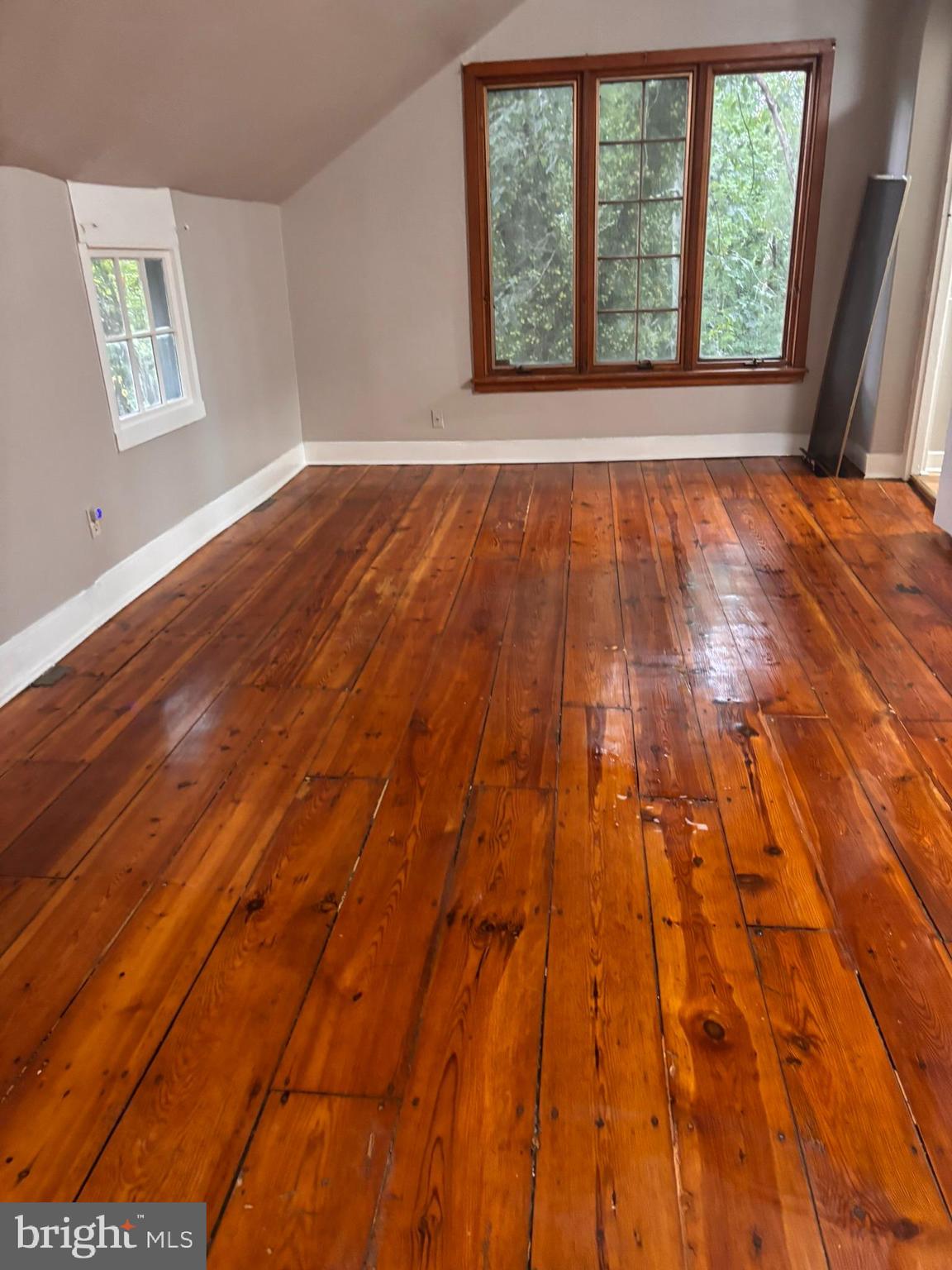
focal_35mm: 26
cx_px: 476
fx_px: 953
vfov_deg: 67.3
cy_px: 635
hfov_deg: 53.1
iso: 500
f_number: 1.6
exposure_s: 1/30
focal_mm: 5.96
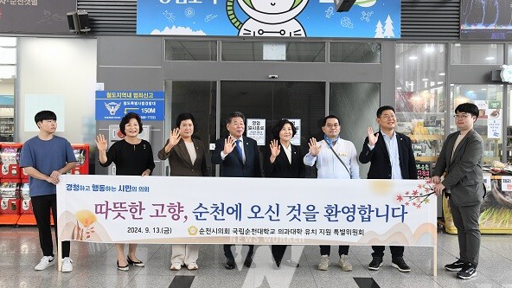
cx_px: 255
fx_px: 462
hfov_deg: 58.0
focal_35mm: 34
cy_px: 134
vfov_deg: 34.6
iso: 3200
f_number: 8
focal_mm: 32
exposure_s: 1/250
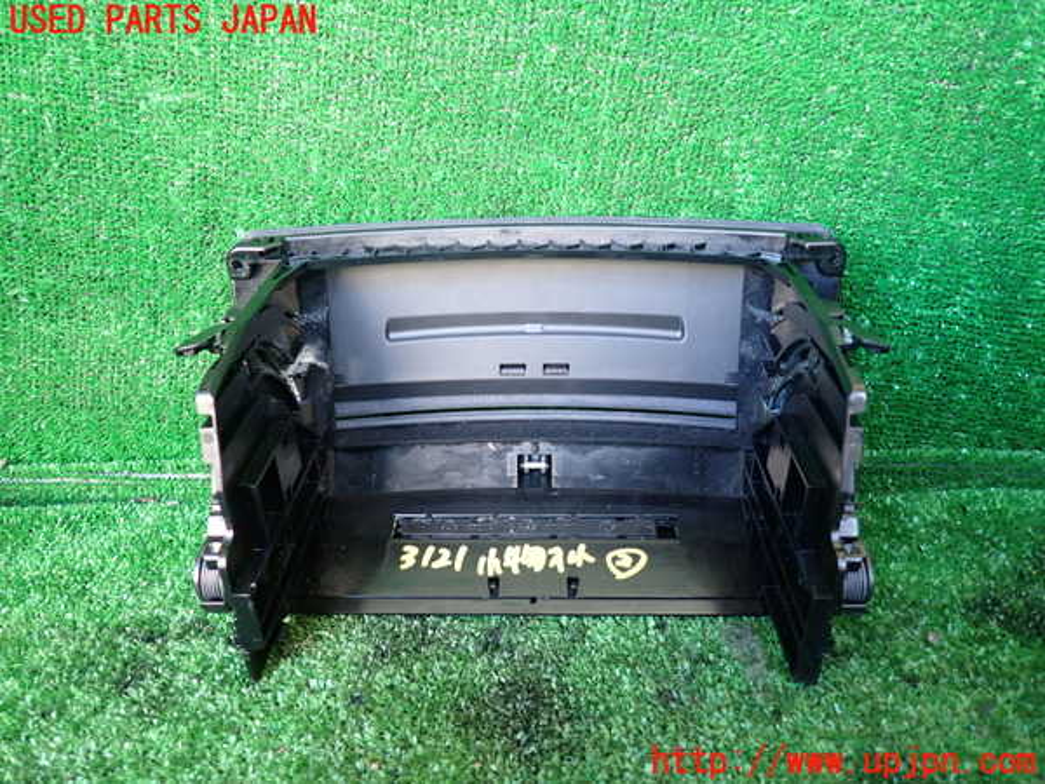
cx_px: 522
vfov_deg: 54.9
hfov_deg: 69.4
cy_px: 392
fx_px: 755
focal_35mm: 25
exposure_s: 1/30
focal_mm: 4.5
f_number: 2
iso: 320
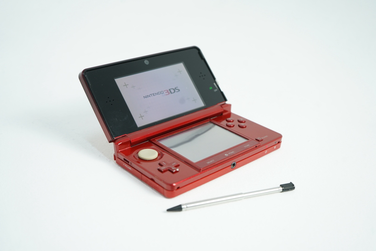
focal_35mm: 42
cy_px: 126
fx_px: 439
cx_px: 188
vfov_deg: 31.9
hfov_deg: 46.4
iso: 800
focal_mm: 42
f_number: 5.6
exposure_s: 1/50
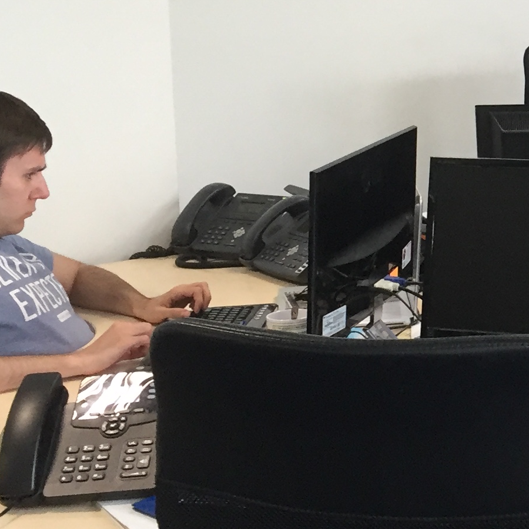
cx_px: 778
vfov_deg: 18.5
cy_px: 110
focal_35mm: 93
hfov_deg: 17.0
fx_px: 1608
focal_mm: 4.15
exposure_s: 1/33
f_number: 2.2
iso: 125
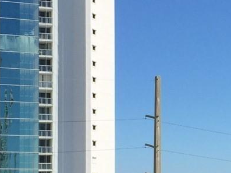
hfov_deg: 16.5
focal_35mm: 117
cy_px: 158
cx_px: 226
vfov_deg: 12.5
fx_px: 780
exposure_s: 1/2825
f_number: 2.2
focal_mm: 4.15
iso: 32
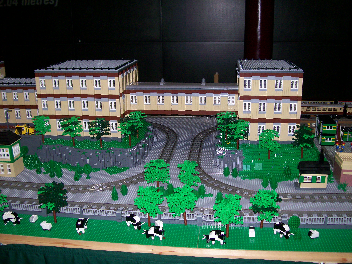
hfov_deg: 51.4
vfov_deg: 39.7
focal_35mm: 36
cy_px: 132
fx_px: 366
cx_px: 176
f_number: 2.7
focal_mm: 6
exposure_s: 1/64
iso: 140
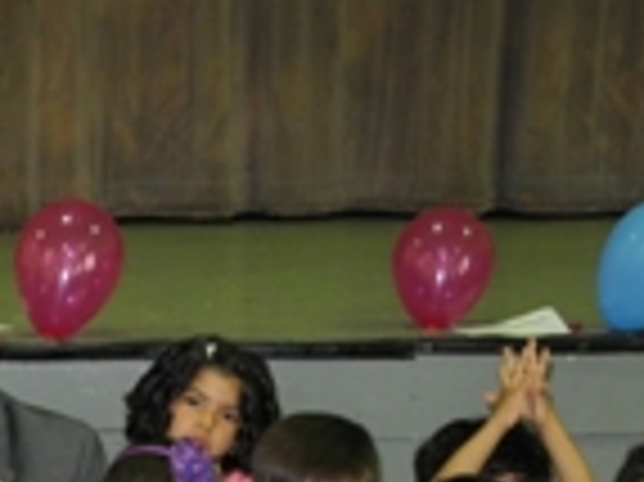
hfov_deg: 17.2
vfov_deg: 12.8
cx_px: -113
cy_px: 689
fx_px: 2045
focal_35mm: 110
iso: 200
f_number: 3.2
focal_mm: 7.4
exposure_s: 1/30
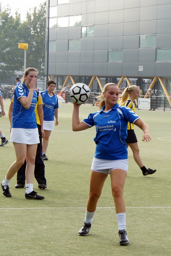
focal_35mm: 68
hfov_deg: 20.2
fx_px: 480
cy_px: 128
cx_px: 86
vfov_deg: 29.8
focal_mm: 45
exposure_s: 1/640
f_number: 6.3
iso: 320
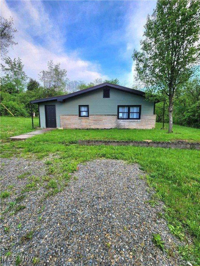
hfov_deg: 89.9
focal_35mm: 13
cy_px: 133
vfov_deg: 106.2
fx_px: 100
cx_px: 100
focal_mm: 2.2
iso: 50
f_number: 2.2
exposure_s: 1/238
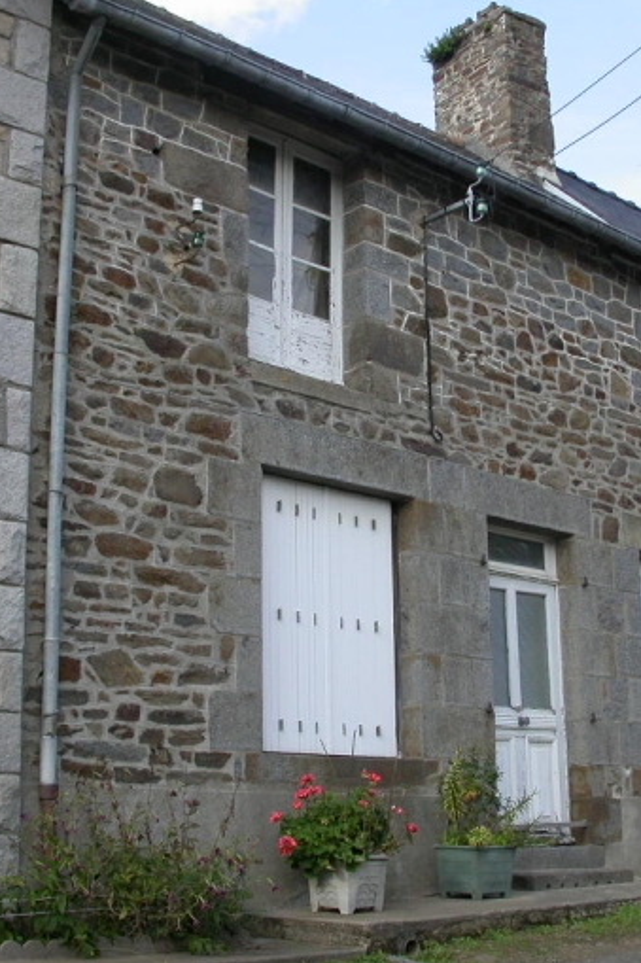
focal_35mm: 53
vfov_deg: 37.5
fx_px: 1416
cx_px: 382
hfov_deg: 25.5
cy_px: 482
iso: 100
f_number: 5.3
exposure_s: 1/207
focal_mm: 7.85
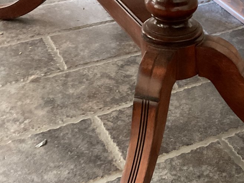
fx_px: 472
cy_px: 100
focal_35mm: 67
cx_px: 234
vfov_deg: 21.9
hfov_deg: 27.6
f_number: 1.8
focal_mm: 3
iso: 320
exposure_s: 1/30
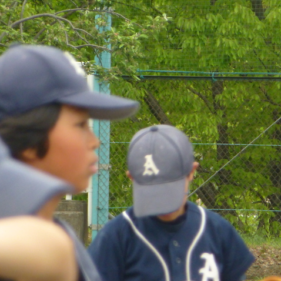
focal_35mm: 1137
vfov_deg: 1.5
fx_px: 10442
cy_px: 140
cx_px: 105
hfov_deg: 1.5
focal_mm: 86
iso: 250
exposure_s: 1/125
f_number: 6.4
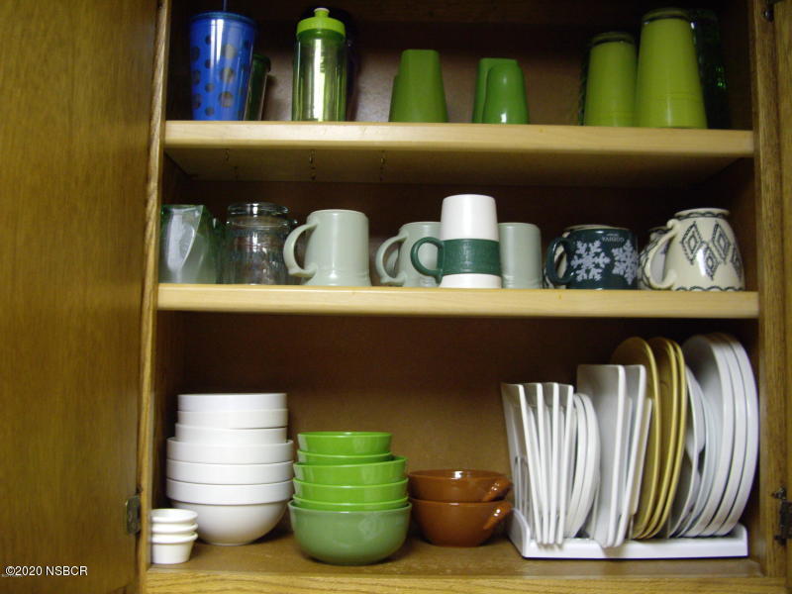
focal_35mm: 38
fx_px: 869
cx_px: 396
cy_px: 297
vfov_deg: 37.7
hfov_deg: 49.0
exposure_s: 1/30
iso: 400
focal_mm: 7.9
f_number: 2.8
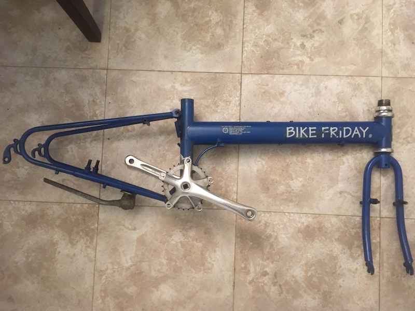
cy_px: 156
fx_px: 348
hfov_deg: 61.7
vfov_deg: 48.2
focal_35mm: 29
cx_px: 208
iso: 200
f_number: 2.2
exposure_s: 1/15
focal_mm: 4.15
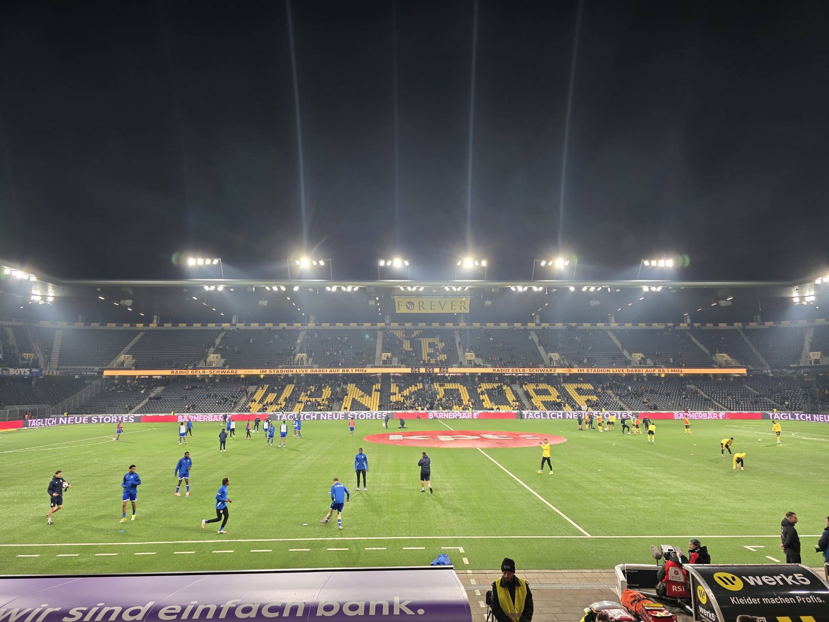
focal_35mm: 23
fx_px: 551
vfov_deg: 58.9
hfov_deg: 73.9
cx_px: 414
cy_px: 311
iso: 40
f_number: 1.7
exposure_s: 1/50
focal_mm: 6.3
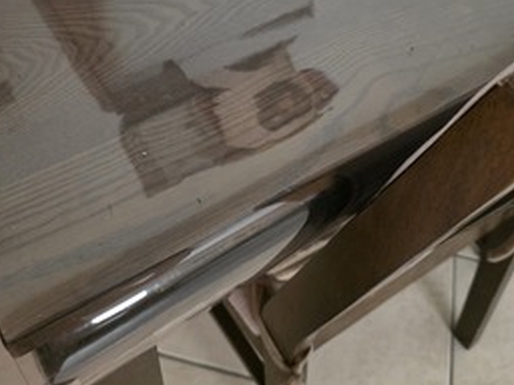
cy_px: 111
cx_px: 236
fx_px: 609
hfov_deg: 45.7
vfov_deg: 34.6
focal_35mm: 41
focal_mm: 6.3
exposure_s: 1/40
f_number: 1.7
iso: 1250
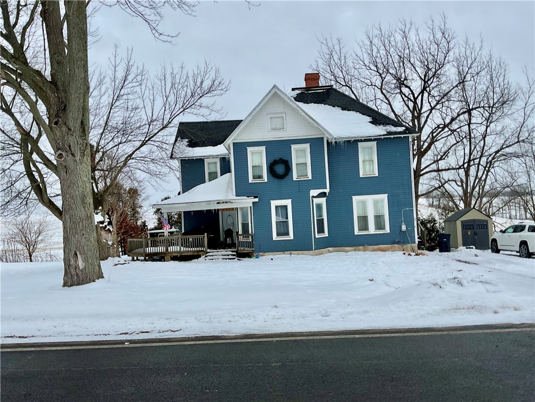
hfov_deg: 61.7
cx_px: 268
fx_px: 448
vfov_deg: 48.2
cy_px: 201
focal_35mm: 29
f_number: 1.8
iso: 16
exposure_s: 1/2959
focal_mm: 3
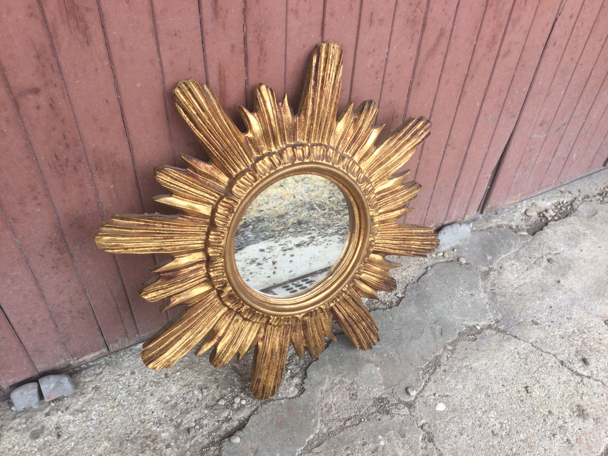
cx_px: 304
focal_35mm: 31
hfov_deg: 58.4
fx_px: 544
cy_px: 228
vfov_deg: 45.4
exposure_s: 1/197
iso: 25
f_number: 2.4
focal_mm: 3.3
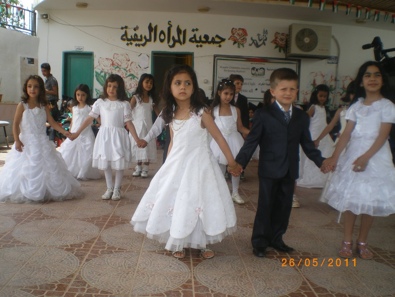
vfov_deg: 39.7
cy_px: 148
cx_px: 198
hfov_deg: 51.4
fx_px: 411
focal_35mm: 36
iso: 50
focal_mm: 6.3
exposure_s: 1/125
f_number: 4.6
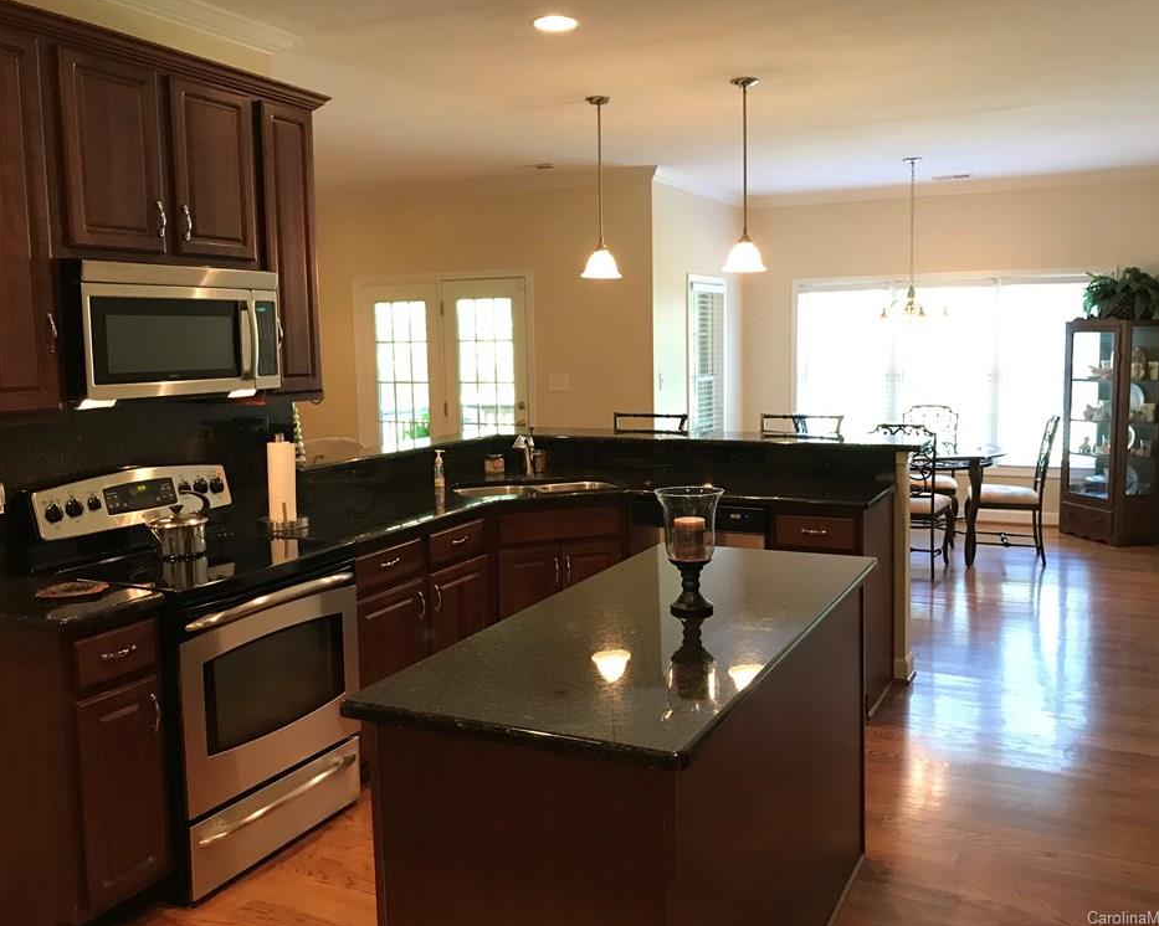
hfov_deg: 58.8
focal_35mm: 30
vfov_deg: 48.5
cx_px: 594
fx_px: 1029
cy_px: 453
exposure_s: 1/15
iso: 50
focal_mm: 3.99
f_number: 1.8
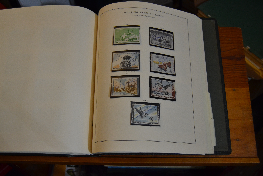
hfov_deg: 53.1
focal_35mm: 36
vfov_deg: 36.9
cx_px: 132
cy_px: 88
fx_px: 263
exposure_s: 1/60
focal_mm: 24
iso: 900
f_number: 3.8
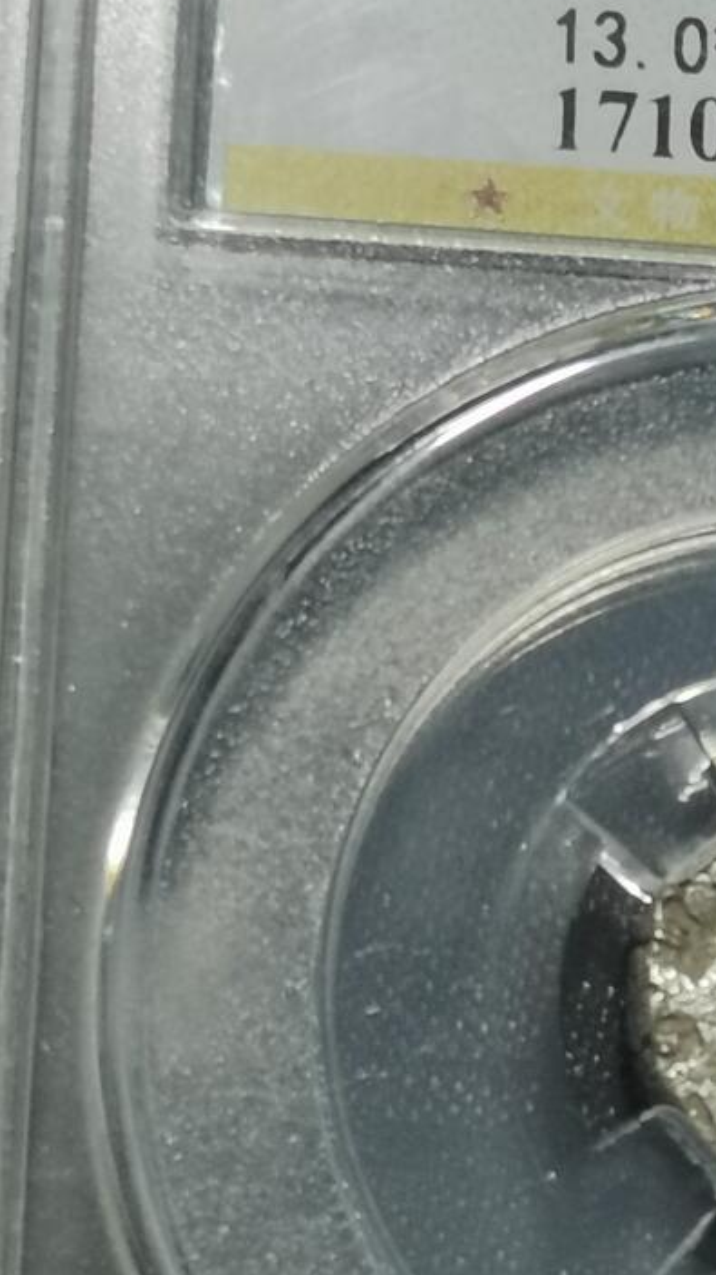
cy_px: 588
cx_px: 832
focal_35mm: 187
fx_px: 6317
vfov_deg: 11.5
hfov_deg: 6.5
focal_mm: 5.58
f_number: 1.8
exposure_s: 1/100
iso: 80
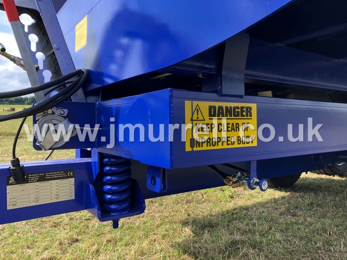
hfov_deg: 63.4
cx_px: 174
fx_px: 281
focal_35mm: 28
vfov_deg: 49.7
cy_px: 130
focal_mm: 3.99
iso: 20
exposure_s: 1/390
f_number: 1.8
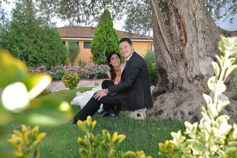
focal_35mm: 31
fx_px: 204
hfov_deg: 60.3
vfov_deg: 42.3
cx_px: 118
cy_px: 79
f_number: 5
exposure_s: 1/60
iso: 200
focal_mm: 31
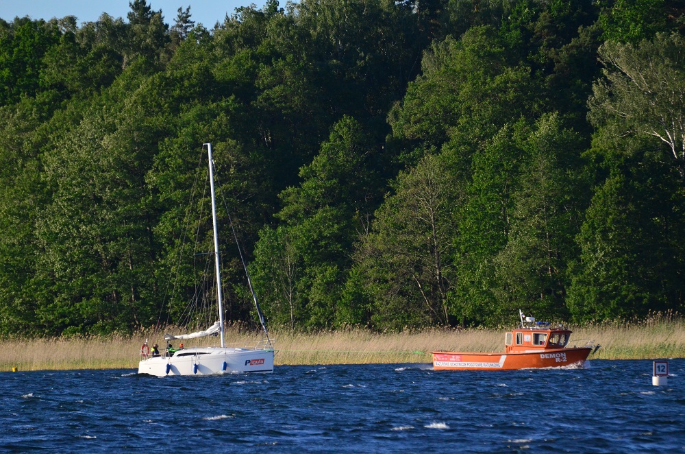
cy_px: 227
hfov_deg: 5.1
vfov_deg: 3.4
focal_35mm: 405
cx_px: 342
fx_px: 7689
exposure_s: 1/6400
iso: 2000
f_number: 5.6
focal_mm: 270
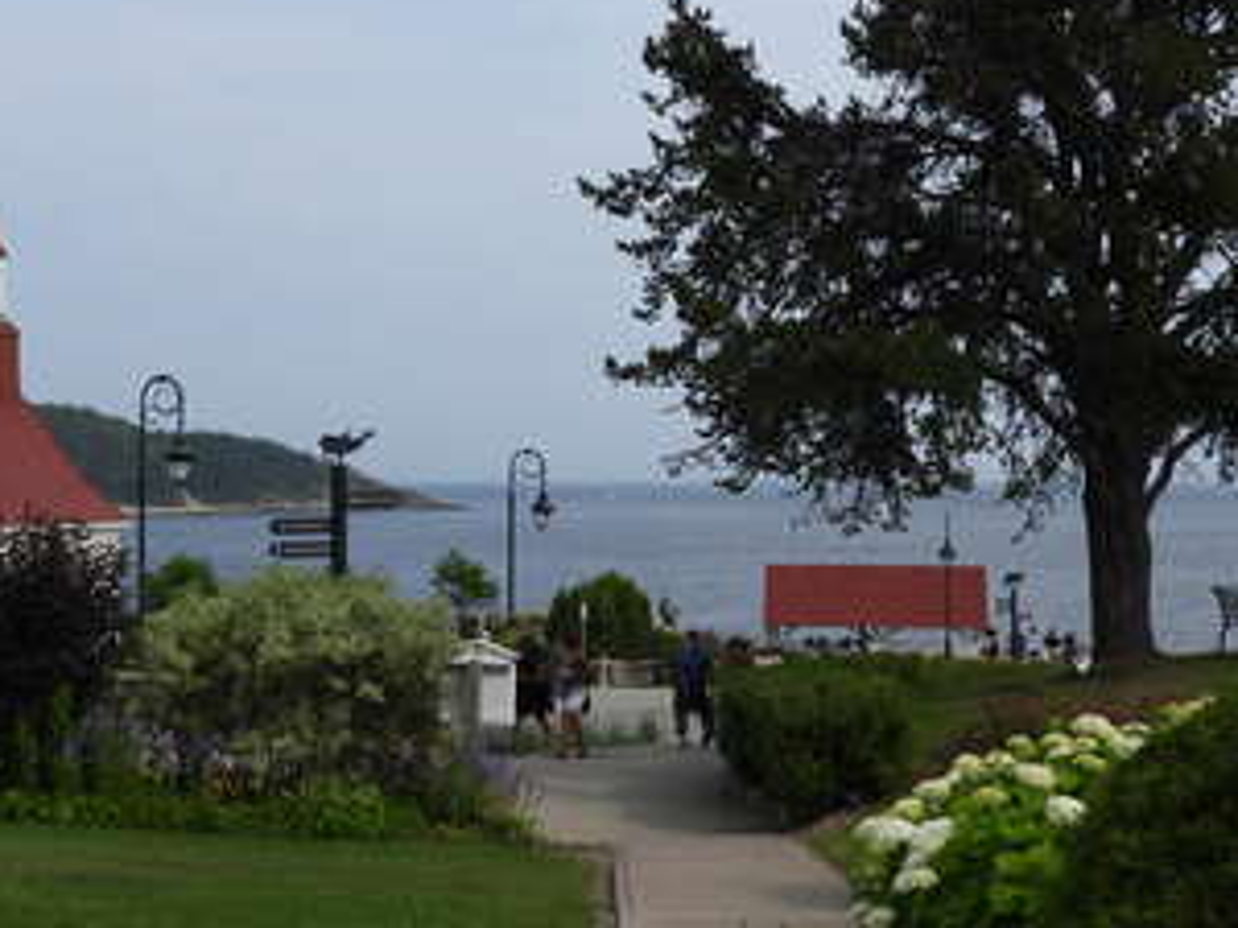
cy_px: 369
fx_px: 2039
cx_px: 586
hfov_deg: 33.8
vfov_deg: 25.6
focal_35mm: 57
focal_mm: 6.8
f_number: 3.2
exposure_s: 1/1600
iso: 100
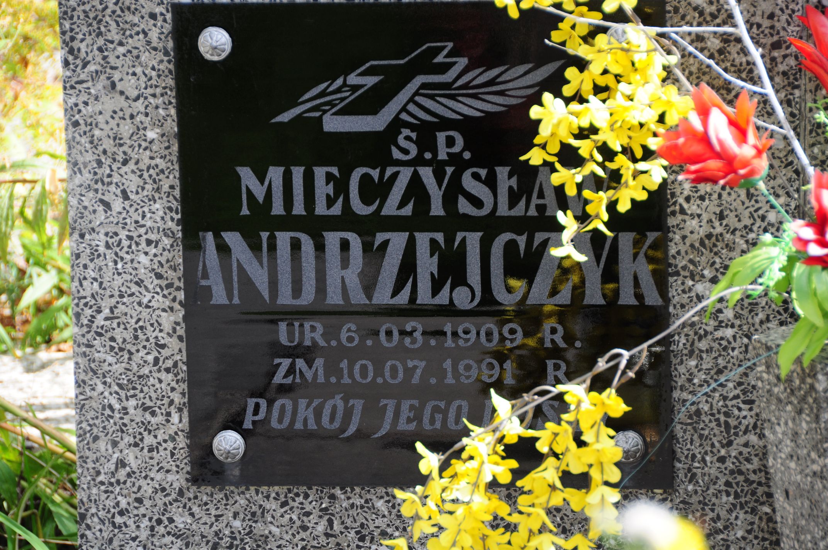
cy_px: 275
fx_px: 4652
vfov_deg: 6.8
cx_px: 414
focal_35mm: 202
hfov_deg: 10.2
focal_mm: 135
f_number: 5.6
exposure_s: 1/250
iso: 250
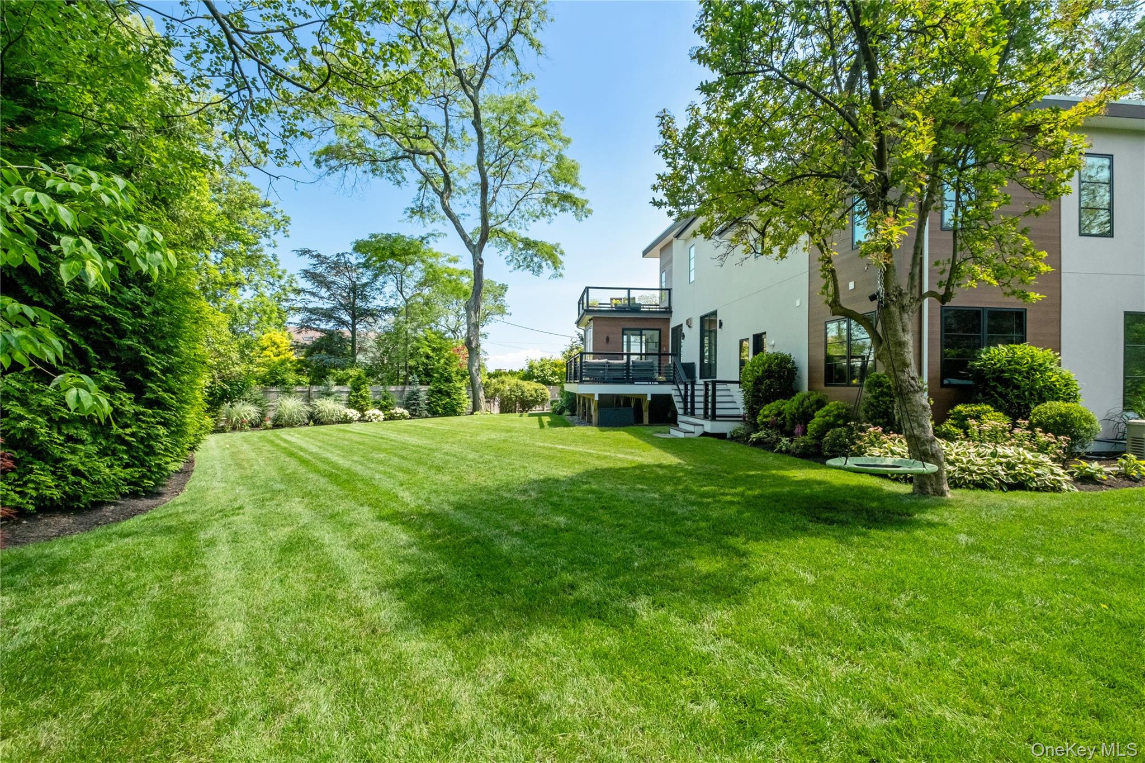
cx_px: 572
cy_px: 382
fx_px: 509
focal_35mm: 16
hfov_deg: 96.7
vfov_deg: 73.7
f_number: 9
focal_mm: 10.5
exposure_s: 1/160
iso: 640
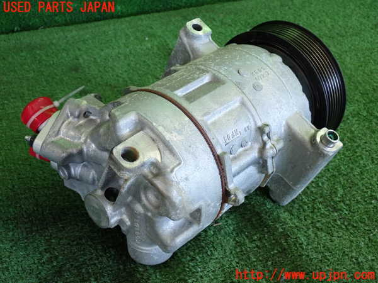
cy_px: 142
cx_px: 189
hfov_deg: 38.2
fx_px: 546
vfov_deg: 29.1
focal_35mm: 50
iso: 320
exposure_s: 1/125
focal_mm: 9.01
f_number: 3.2
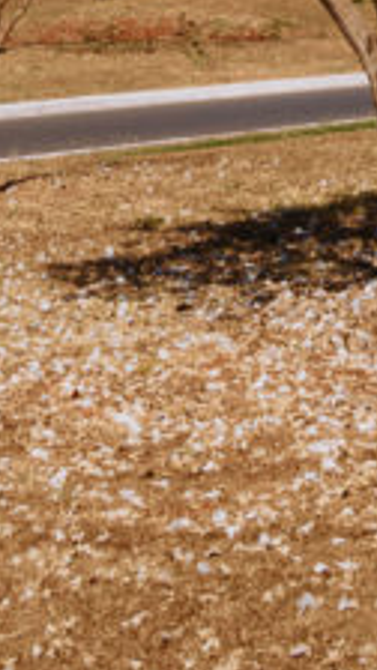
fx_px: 2044
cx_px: 154
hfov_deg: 10.5
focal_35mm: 115
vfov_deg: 14.2
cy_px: -826
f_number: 22
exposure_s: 1/100
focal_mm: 24
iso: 180
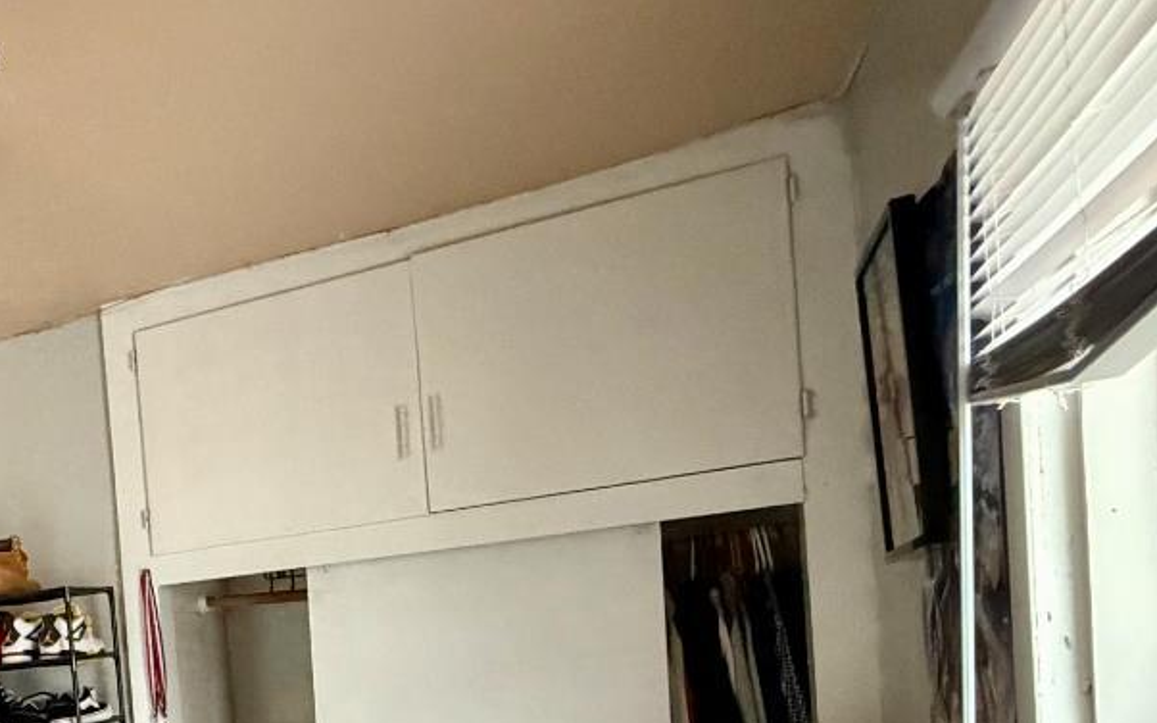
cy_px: 739
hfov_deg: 41.3
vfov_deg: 31.6
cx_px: -135
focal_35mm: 37
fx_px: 1166
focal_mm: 2.22
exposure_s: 1/60
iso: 1000
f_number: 2.2
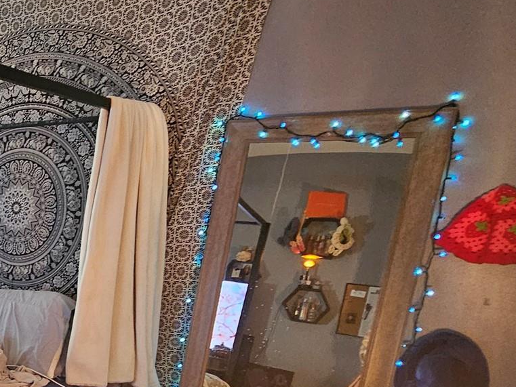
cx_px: -82
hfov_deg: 40.0
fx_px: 522
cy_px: 327
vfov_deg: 38.7
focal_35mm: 35
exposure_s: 1/30
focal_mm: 2.2
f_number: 2.2
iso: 640
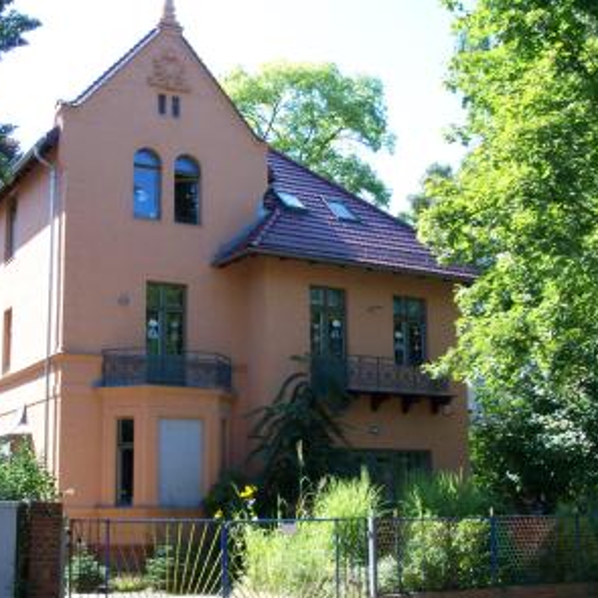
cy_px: 302
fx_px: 938
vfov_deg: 35.4
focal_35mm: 48
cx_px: 247
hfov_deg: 35.3
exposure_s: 1/320
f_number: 6.3
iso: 400
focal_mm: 6.7
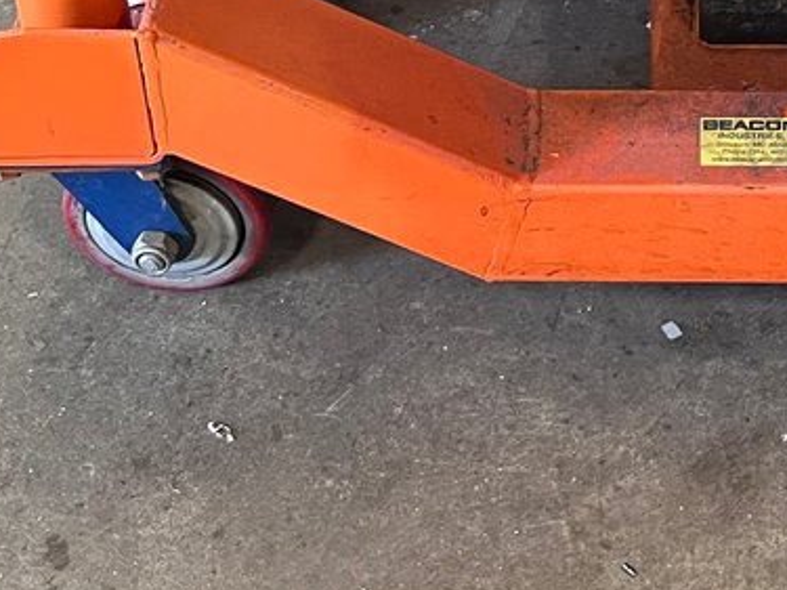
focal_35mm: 105
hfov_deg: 18.4
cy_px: -442
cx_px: 719
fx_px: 2386
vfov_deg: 12.9
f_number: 1.6
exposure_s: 1/60
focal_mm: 5.1
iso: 250
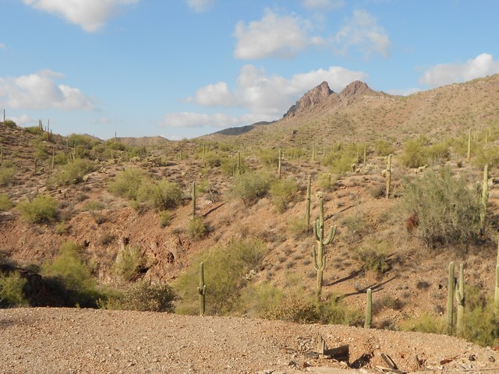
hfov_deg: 50.1
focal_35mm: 37
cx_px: 250
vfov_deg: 38.7
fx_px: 533
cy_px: 187
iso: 80
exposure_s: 1/800
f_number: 3.9
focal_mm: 6.7
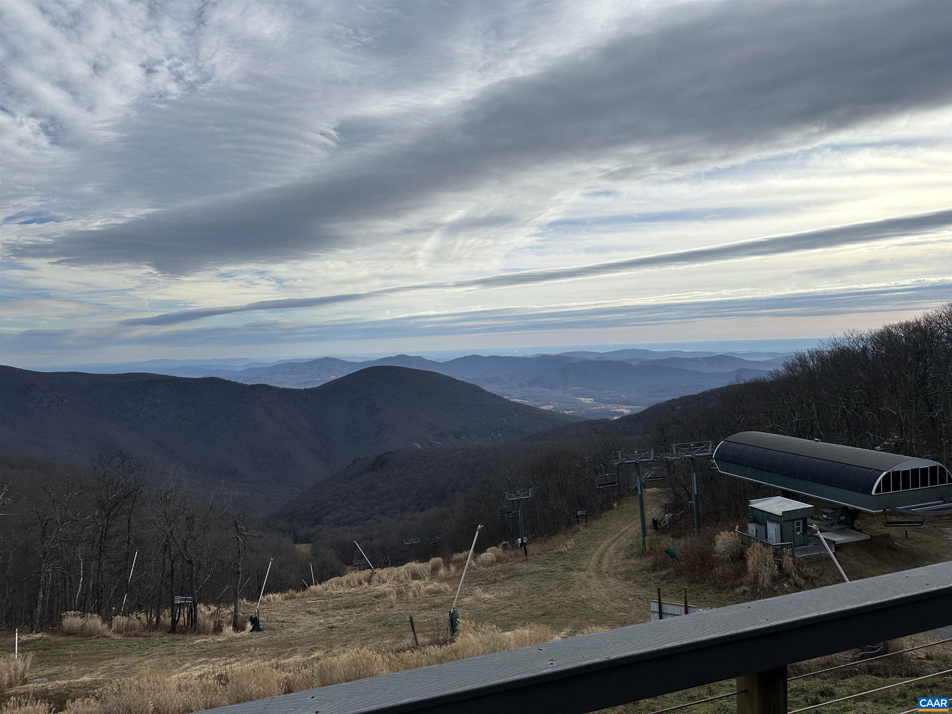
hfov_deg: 71.6
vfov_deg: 56.8
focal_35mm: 24
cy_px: 357
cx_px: 476
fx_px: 660
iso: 80
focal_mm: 6.86
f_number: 1.78
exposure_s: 1/6623
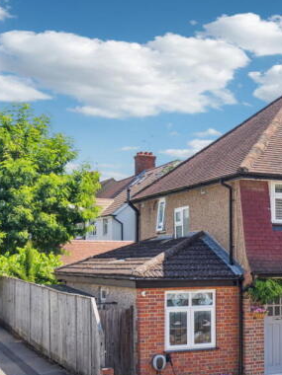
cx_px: 295
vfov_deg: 33.2
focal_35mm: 58
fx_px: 630
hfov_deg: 23.9
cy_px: 211
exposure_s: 1/320
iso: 320
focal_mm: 35
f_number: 5.6
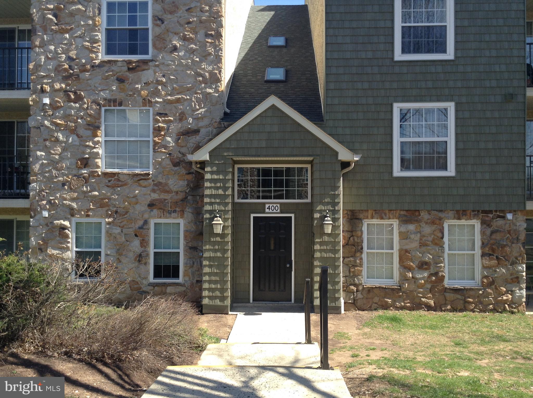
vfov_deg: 42.8
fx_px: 507
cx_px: 266
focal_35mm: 33
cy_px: 199
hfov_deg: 55.4
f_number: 2.4
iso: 25
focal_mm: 3.3
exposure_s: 1/445
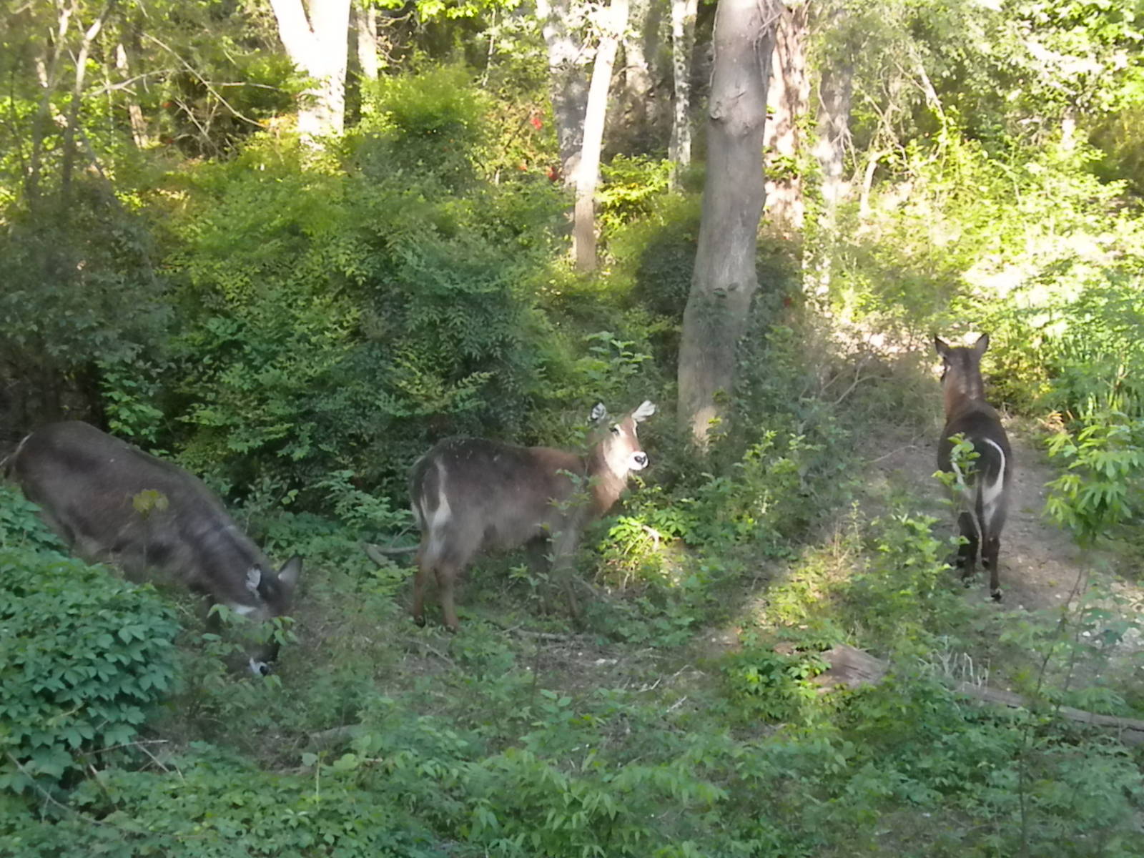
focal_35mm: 72
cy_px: 429
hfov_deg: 27.0
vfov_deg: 20.4
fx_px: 2379
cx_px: 572
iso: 640
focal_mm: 12.7
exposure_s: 1/213
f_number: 5
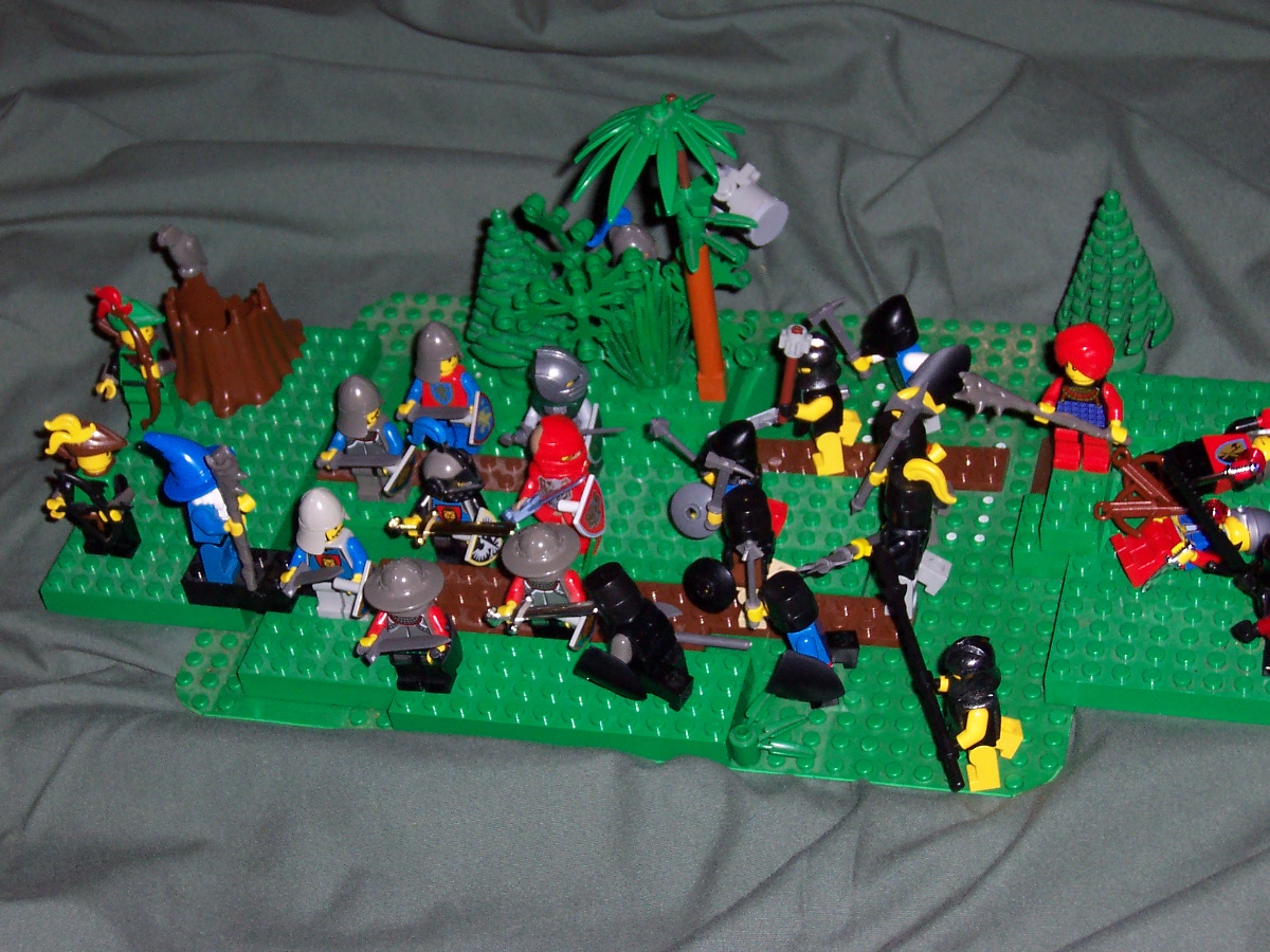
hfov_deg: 20.0
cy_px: 476
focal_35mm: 98
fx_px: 3595
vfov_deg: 15.1
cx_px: 635
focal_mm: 15.2
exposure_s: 1/90
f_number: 4
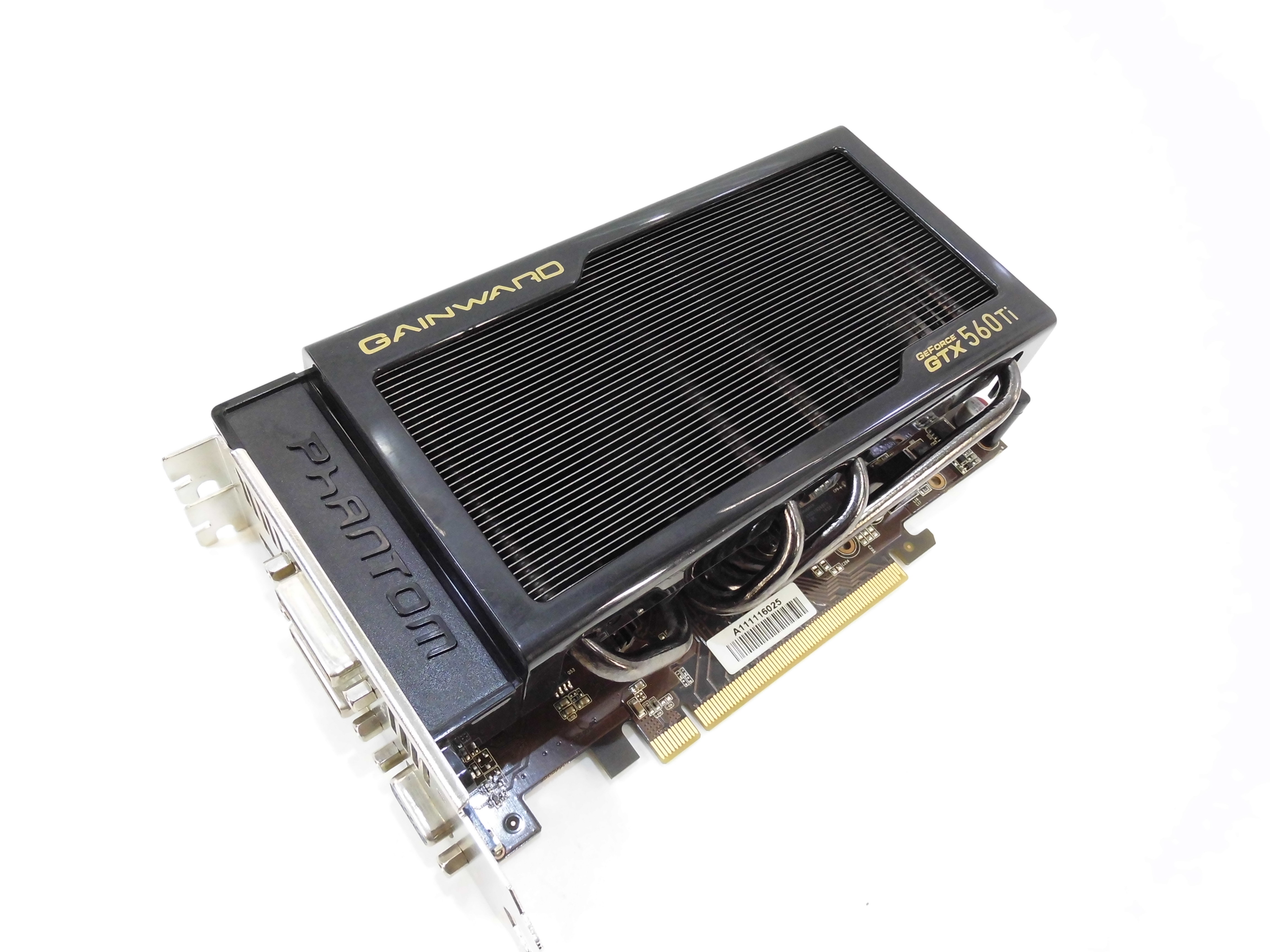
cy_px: 476
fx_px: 917
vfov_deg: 54.9
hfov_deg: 69.4
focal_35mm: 25
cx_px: 635
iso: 320
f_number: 3
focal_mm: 4.5
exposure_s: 1/125
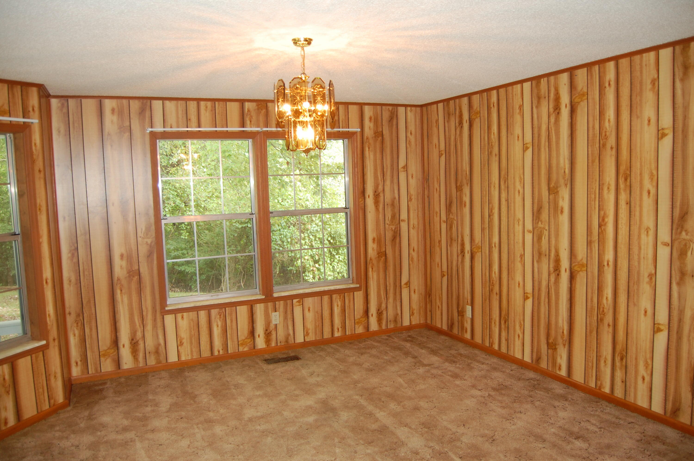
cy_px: 230
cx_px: 347
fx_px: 520
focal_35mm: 27
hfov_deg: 67.4
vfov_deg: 47.8
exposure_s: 1/60
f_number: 3.5
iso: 400
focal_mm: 18
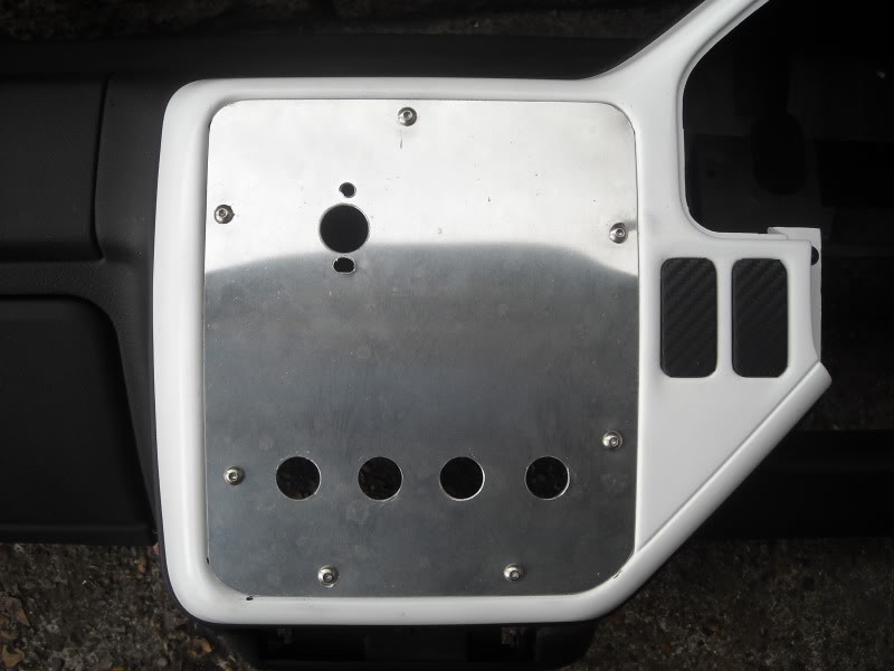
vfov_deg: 40.7
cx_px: 447
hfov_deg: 52.6
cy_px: 336
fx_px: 904
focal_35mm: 35
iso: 64
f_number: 2.8
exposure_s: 1/250
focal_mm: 5.7
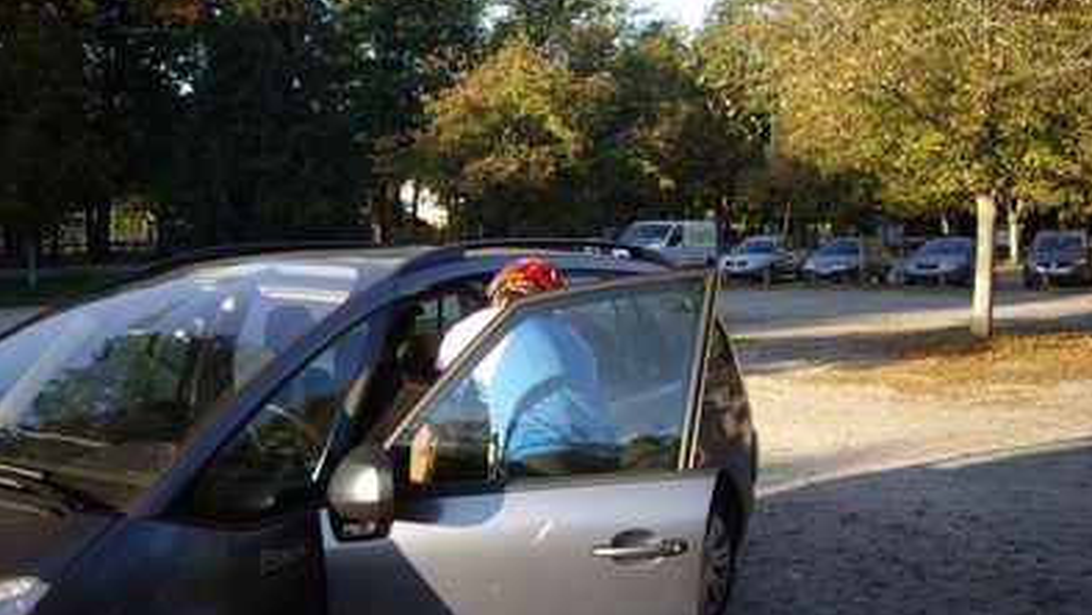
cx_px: 549
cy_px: 352
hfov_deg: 48.3
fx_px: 1217
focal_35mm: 42
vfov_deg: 28.3
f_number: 2.8
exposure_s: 1/200
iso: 64
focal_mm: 7.9
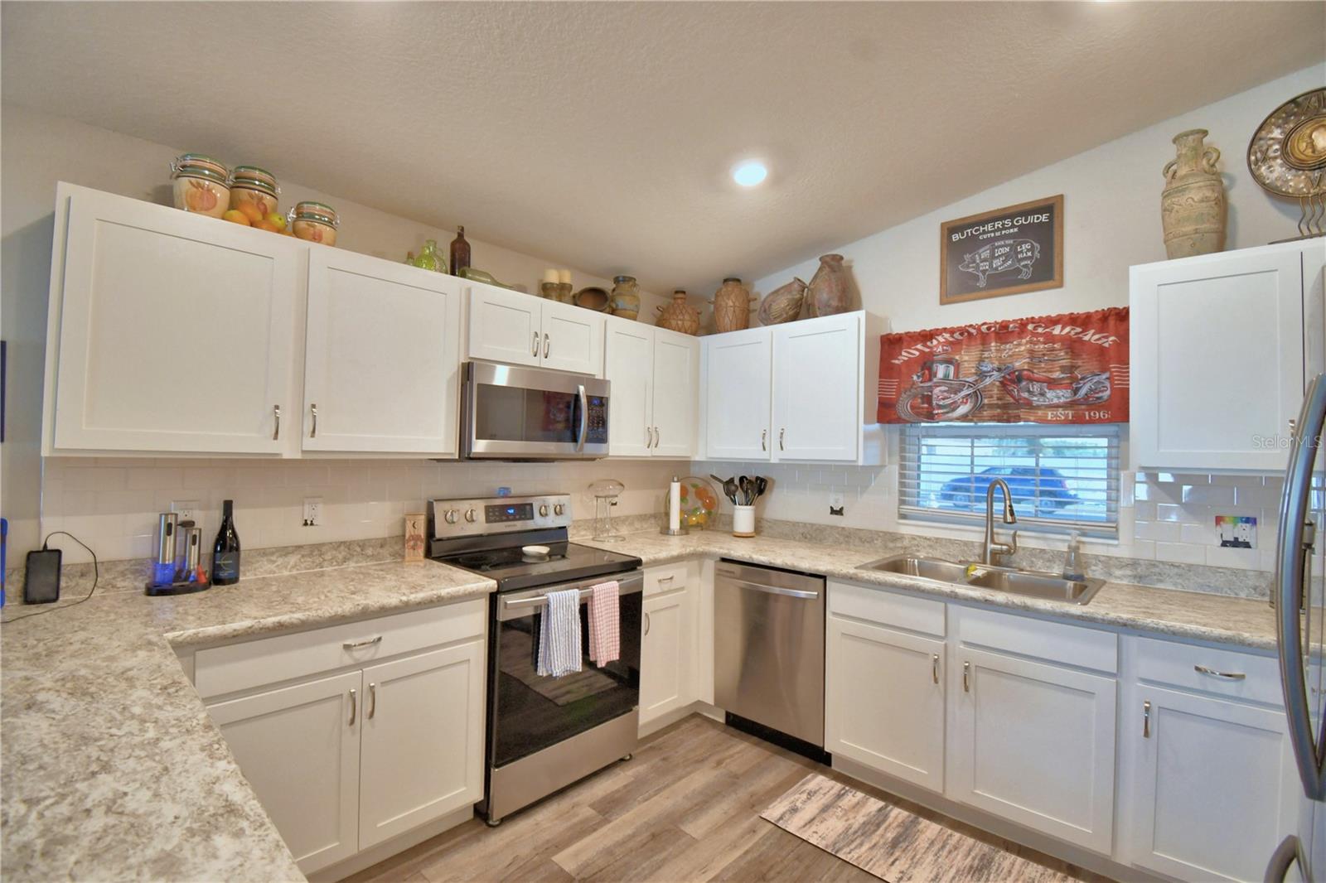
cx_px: 663
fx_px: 552
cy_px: 442
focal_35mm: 15
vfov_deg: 77.3
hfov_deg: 100.4
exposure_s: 1/30
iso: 450
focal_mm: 10
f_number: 4.5
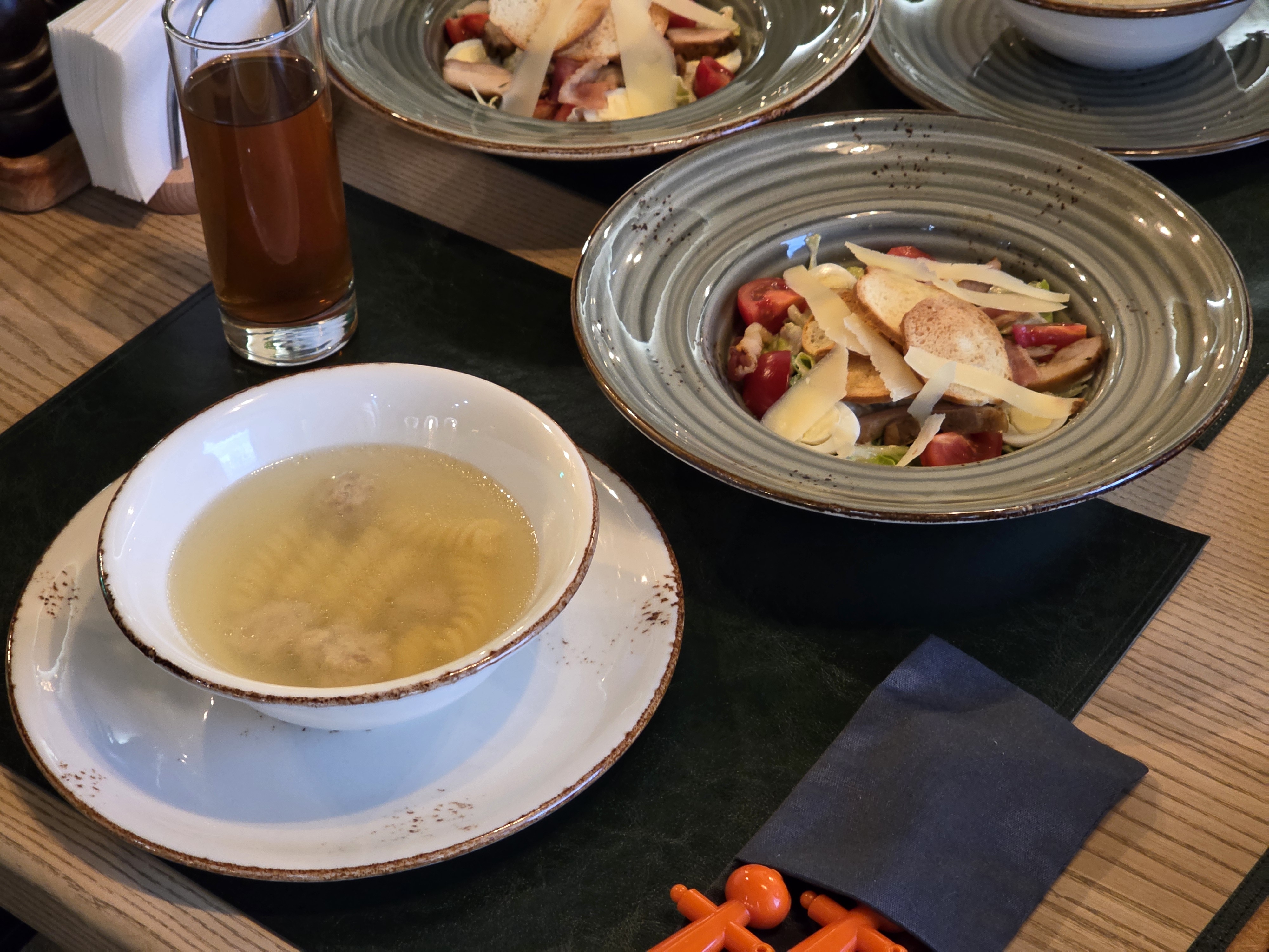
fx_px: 2529
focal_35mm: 69
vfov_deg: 21.3
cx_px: 634
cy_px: 476
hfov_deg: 28.2
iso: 500
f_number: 2.4
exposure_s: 1/33.3
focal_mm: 7.9
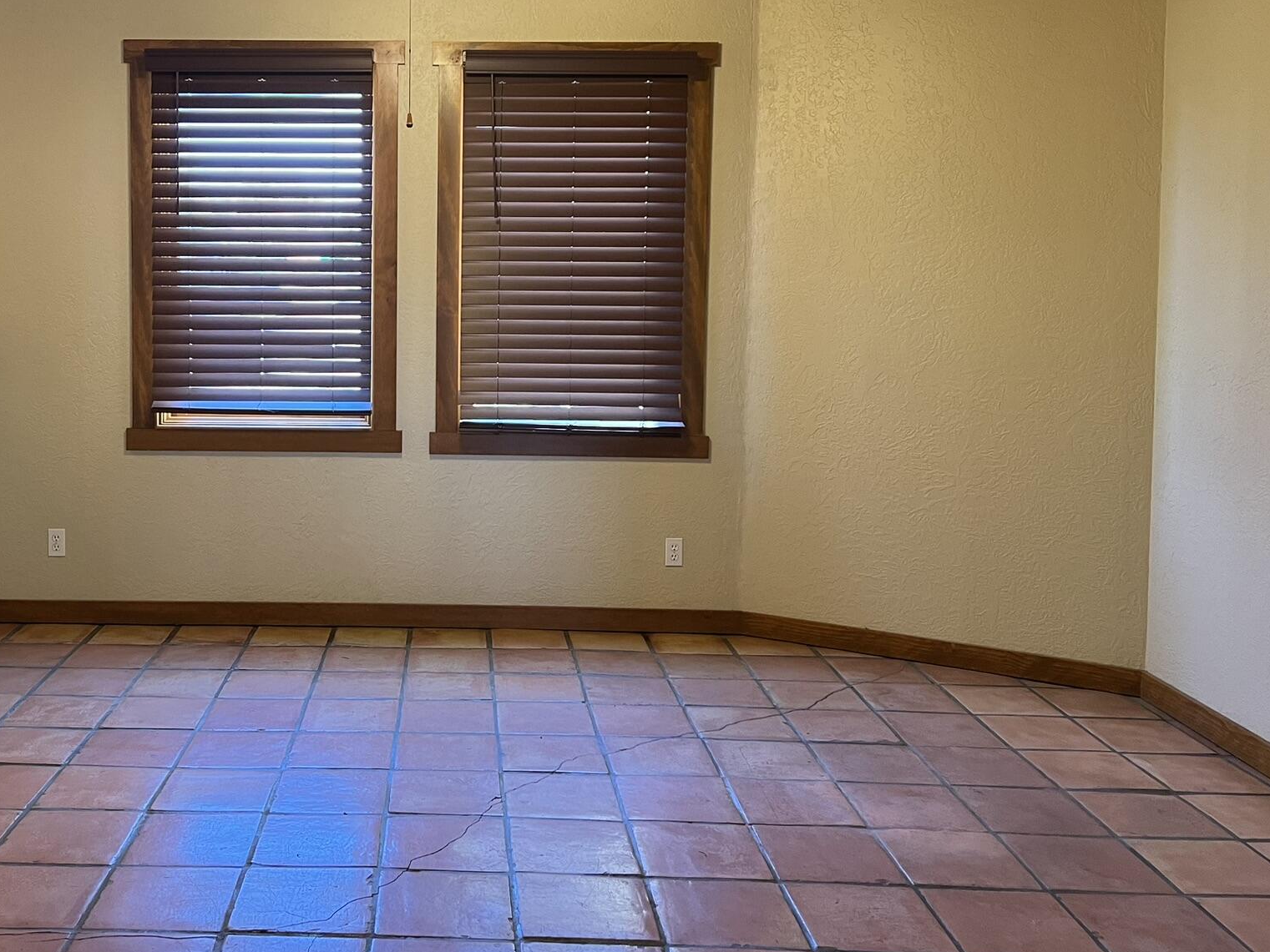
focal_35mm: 35
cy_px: 344
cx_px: 419
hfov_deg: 51.6
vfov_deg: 40.4
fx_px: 1284
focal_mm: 5.7
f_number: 1.5
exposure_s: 1/60
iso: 160
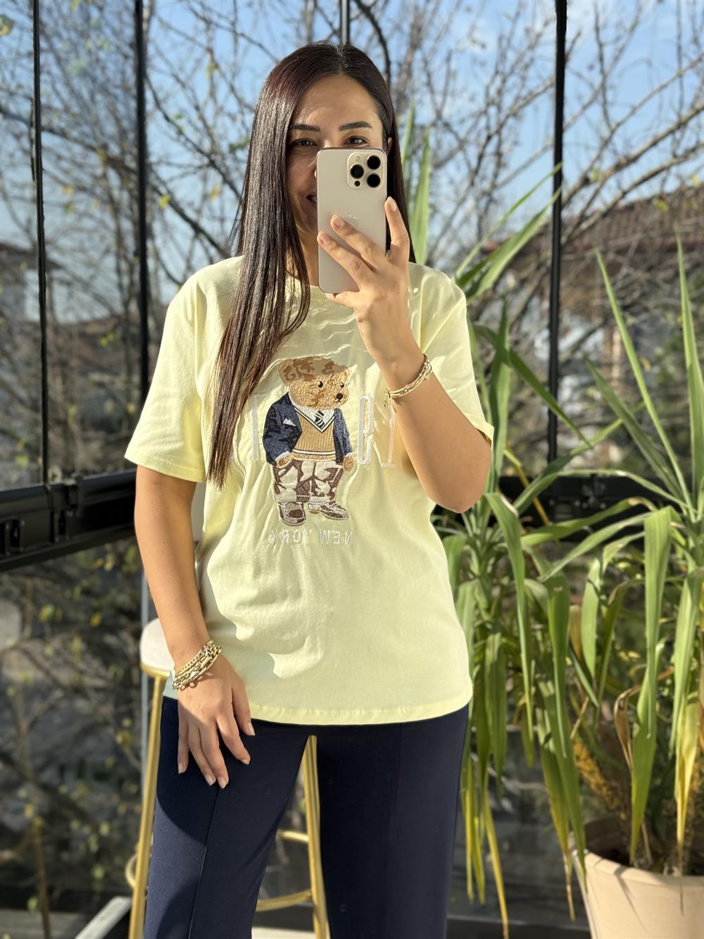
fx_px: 1301
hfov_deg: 30.3
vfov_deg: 39.7
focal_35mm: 48
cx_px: 352
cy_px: 470
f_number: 1.78
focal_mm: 6.76
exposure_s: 1/1353
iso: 80
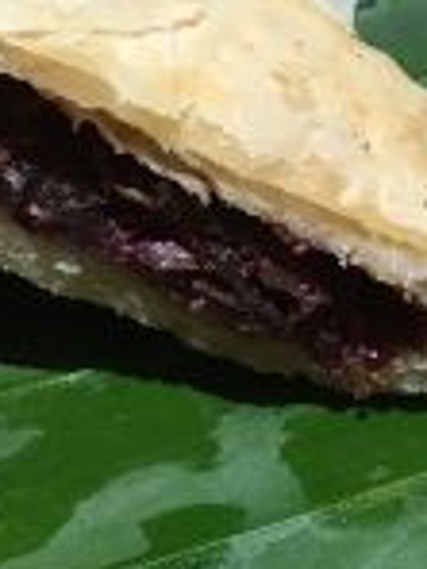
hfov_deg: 10.8
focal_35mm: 137
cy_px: 331
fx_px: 2253
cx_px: 371
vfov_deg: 14.4
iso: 80
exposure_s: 1/33
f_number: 2.2
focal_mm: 4.15
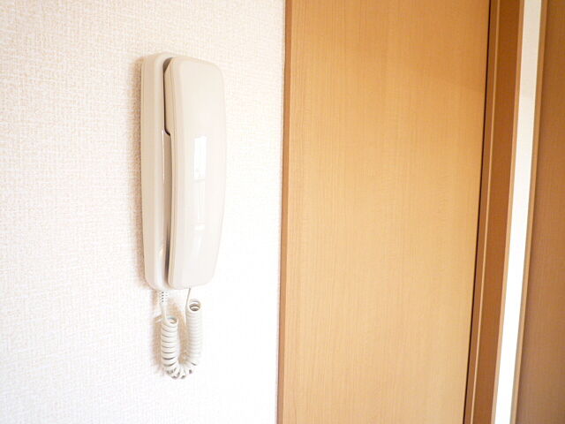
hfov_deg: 69.4
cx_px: 282
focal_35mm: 25
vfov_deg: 54.9
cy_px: 212
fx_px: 408
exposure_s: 1/30
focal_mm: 4.4
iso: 250
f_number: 2.8
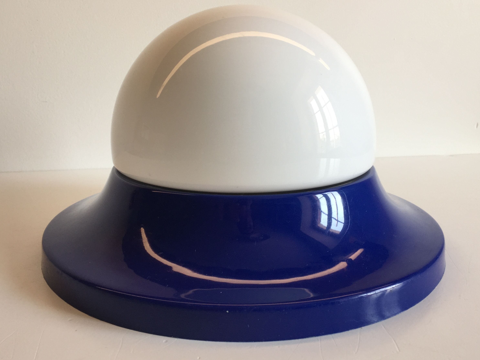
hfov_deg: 56.8
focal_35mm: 32
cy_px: 178
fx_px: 444
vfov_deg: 44.2
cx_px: 243
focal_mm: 4.15
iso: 40
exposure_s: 1/50
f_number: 2.2
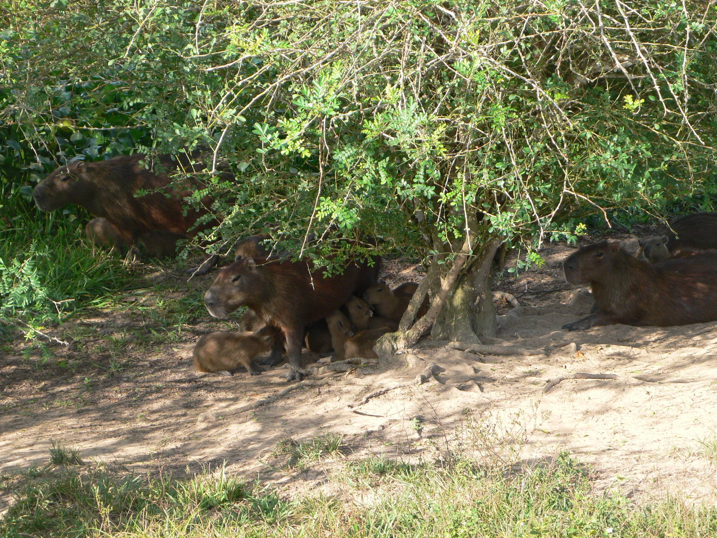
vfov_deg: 10.9
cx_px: 358
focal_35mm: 136
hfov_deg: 14.5
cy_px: 269
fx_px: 2817
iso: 80
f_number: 4.9
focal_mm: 25.2
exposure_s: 1/125
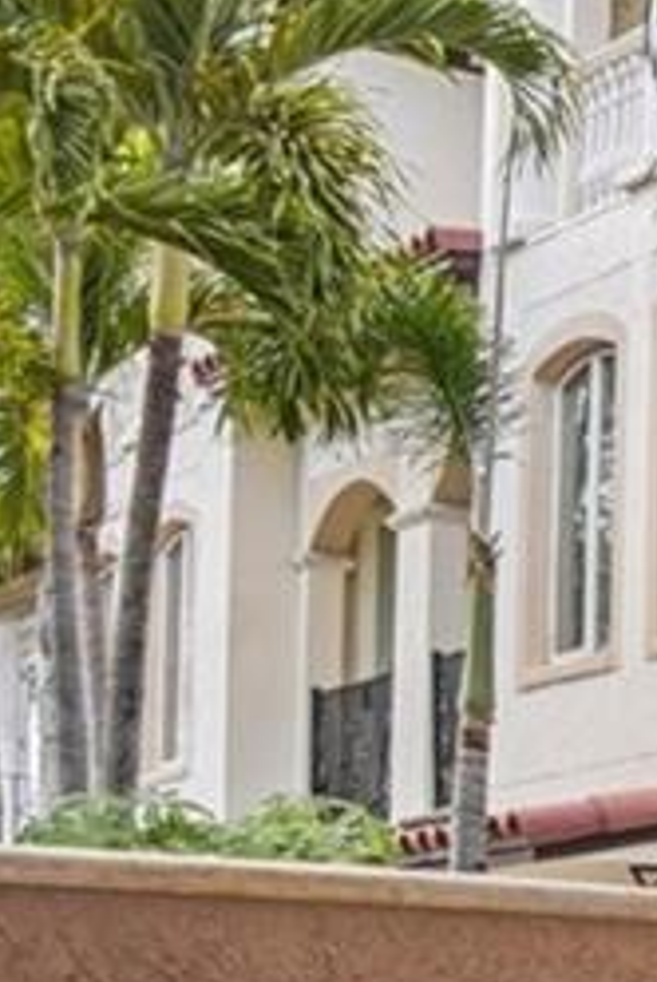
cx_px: 2778
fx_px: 2812
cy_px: 1184
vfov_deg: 18.7
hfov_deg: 7.6
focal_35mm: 103
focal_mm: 16
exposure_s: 1/200
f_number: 8
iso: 400
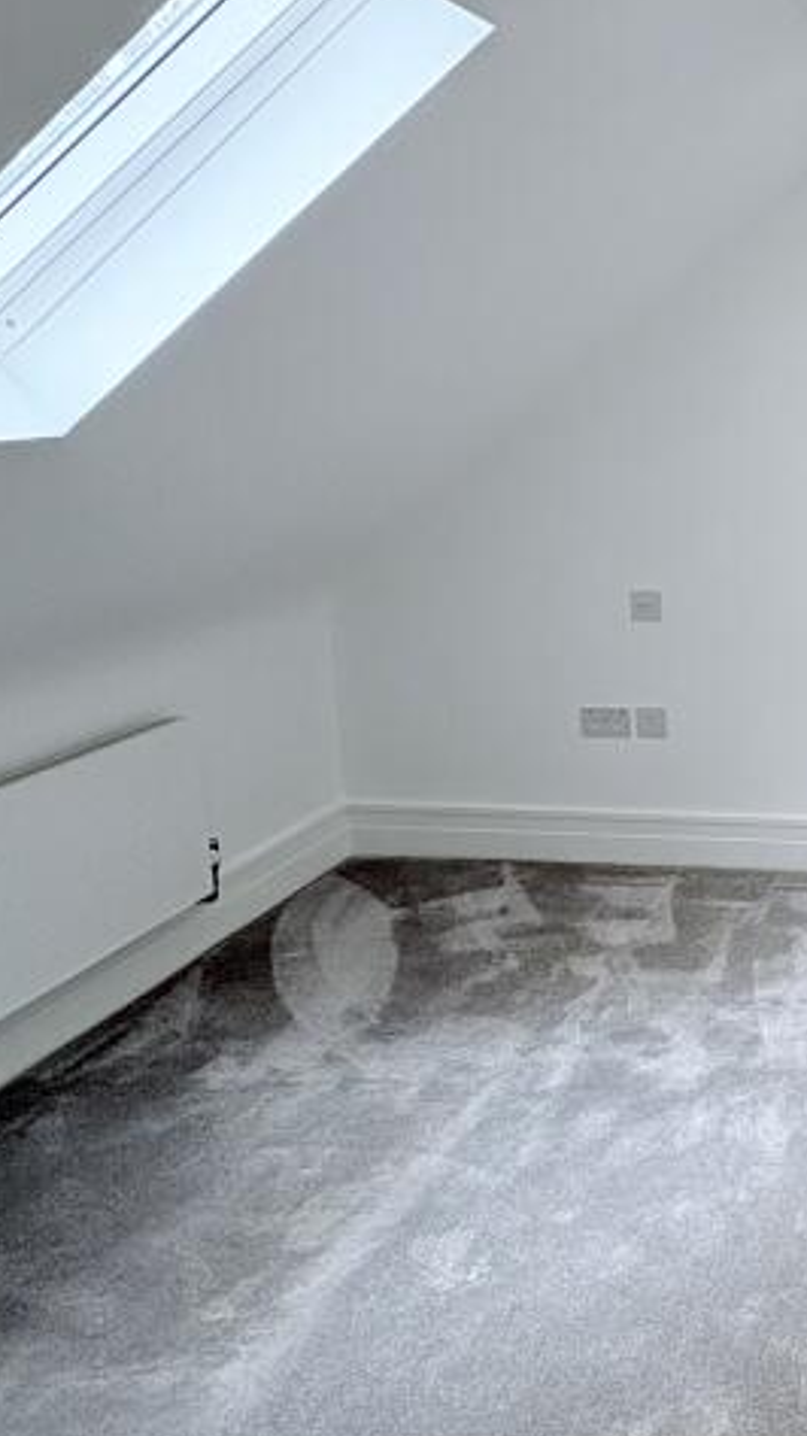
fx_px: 1256
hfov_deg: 29.8
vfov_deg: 59.2
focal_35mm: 33
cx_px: 1001
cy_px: 607
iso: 64
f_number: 2.2
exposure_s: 1/114
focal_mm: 2.22
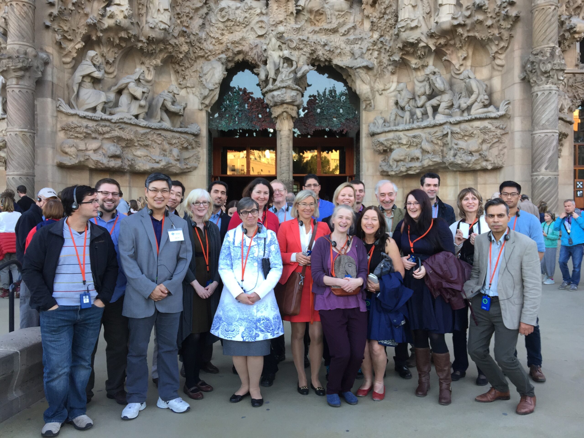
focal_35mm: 29
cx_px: 292
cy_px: 219
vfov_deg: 48.2
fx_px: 489
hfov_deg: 61.7
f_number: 2.2
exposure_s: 1/100
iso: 50
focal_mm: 4.15
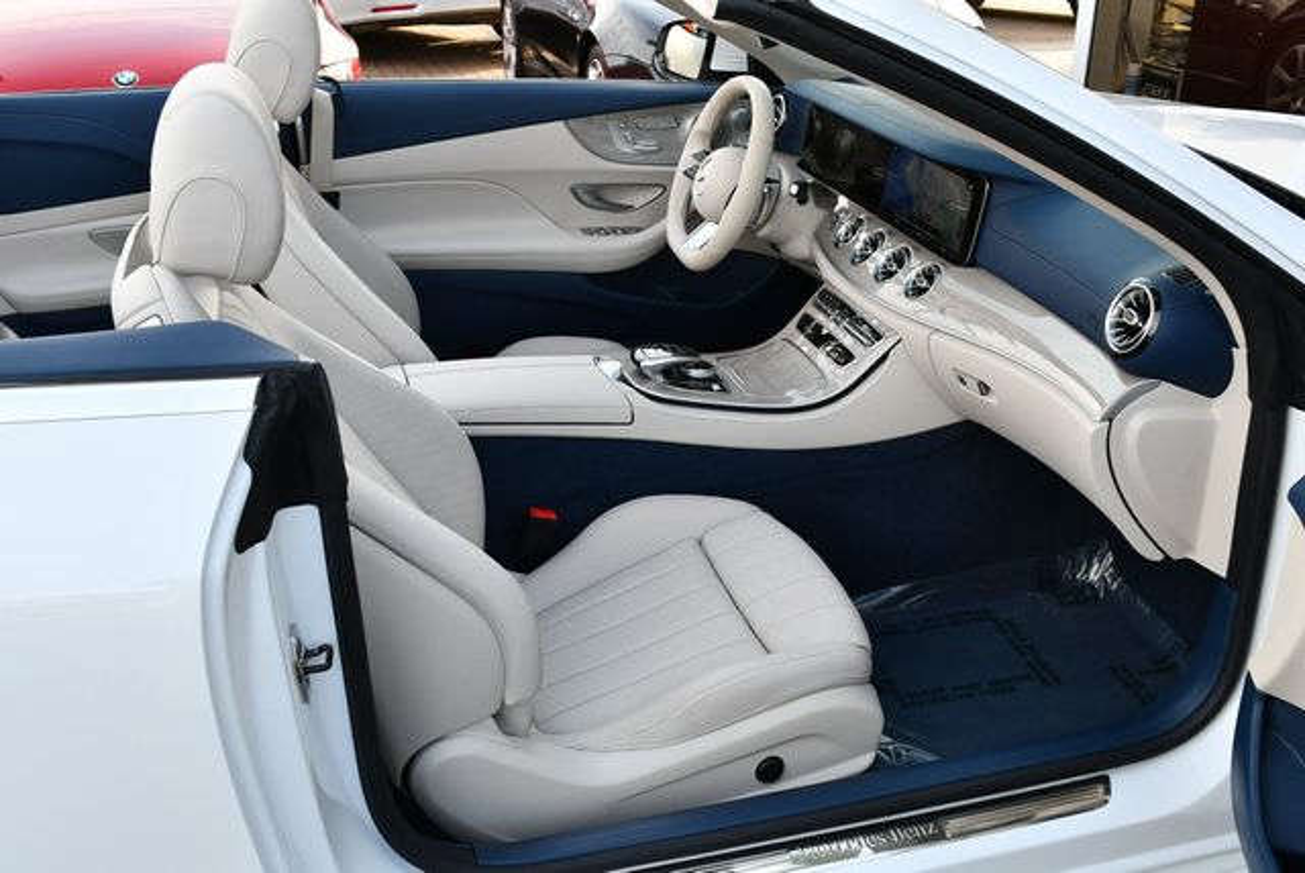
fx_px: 1306
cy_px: 436
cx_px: 652
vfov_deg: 36.9
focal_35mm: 36
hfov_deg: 53.1
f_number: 5.6
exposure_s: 1/250
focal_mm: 18
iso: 250
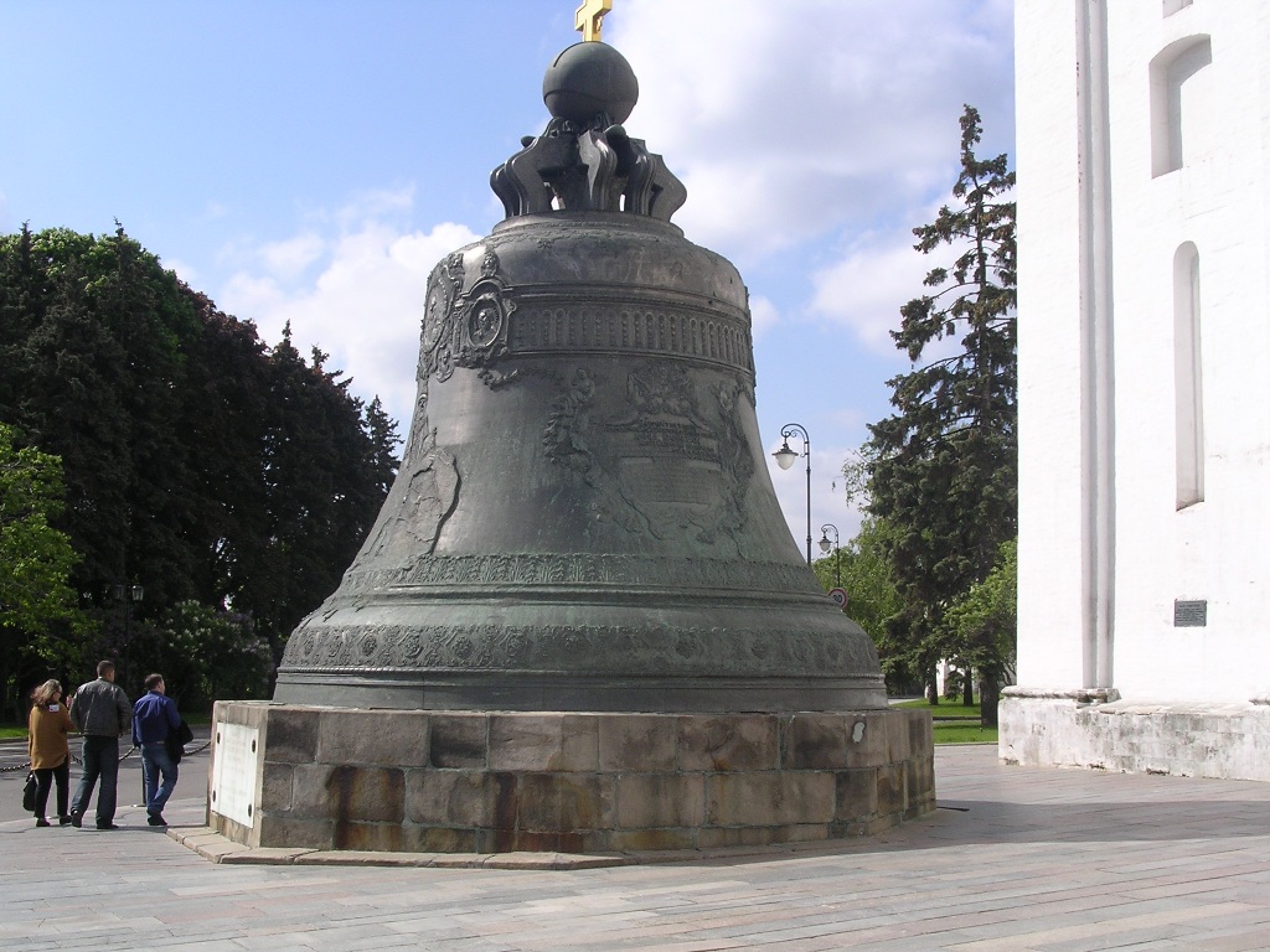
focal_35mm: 46
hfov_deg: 41.2
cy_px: 476
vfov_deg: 31.5
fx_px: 1688
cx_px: 635
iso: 100
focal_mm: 7.1
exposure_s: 1/272
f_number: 6.1
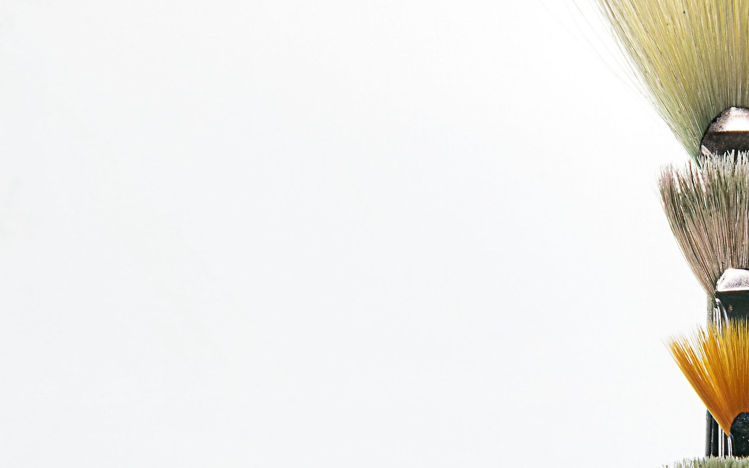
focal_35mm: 362
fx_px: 7389
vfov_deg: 3.6
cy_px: 318
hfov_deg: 5.8
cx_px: 745
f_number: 22
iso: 200
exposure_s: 1/15
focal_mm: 116
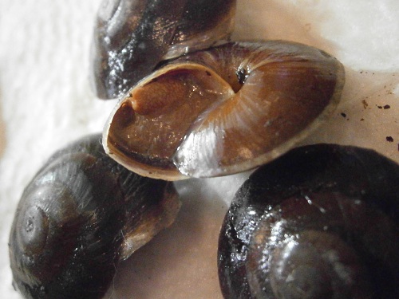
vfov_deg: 30.9
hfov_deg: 40.4
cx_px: 200
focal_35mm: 47
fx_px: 542
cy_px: 150
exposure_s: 1/13
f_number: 3.4
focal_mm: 8.3
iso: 1600
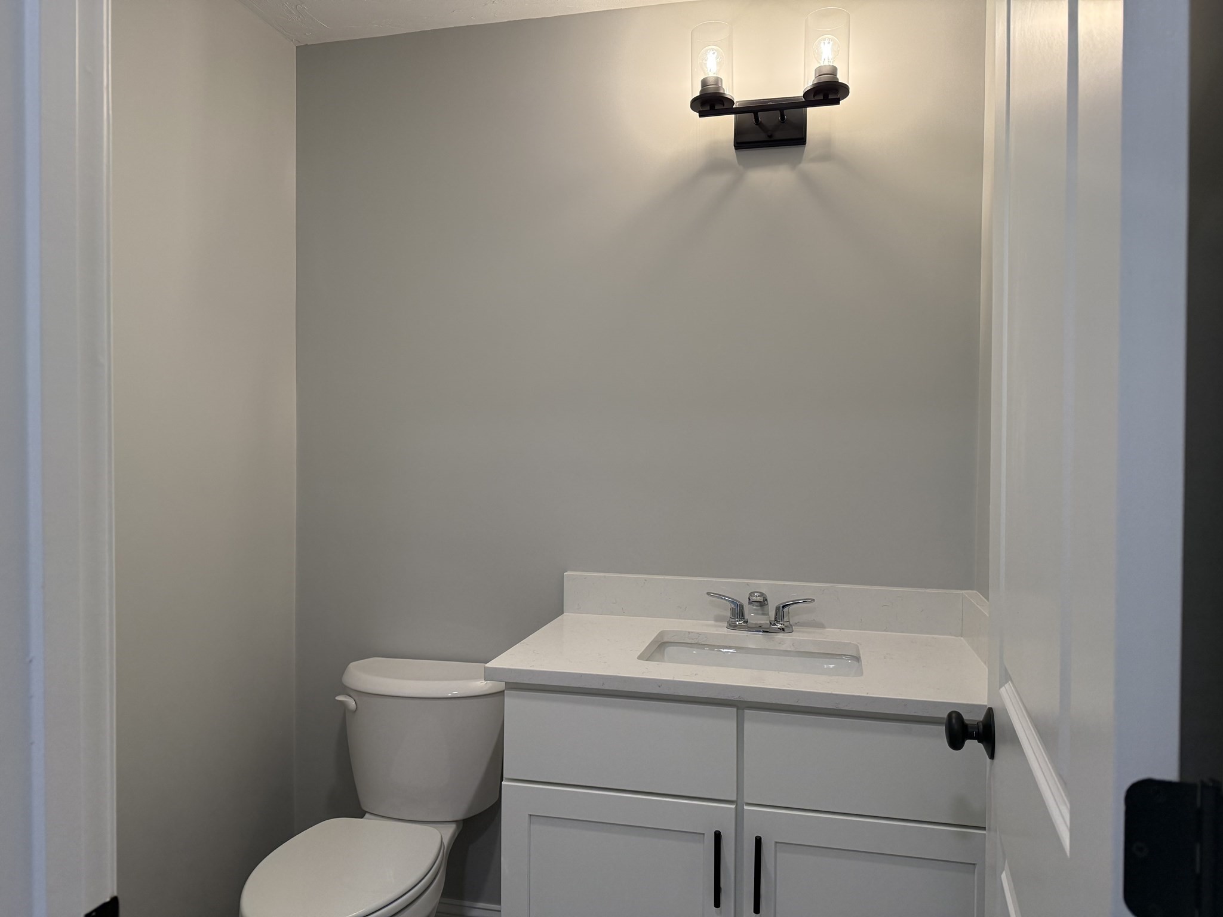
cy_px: 458
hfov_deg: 71.6
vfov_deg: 56.8
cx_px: 612
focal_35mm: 24
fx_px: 848
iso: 160
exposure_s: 1/192
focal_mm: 6.76
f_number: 1.78
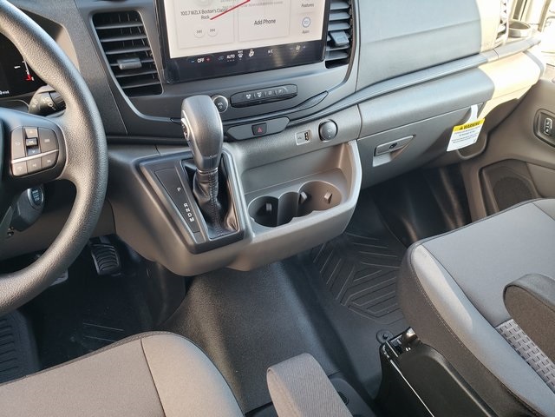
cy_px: 208
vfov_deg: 53.1
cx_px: 278
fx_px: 417
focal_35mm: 26
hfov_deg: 67.3
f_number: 2.4
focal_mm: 4.3
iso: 160
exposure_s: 1/40
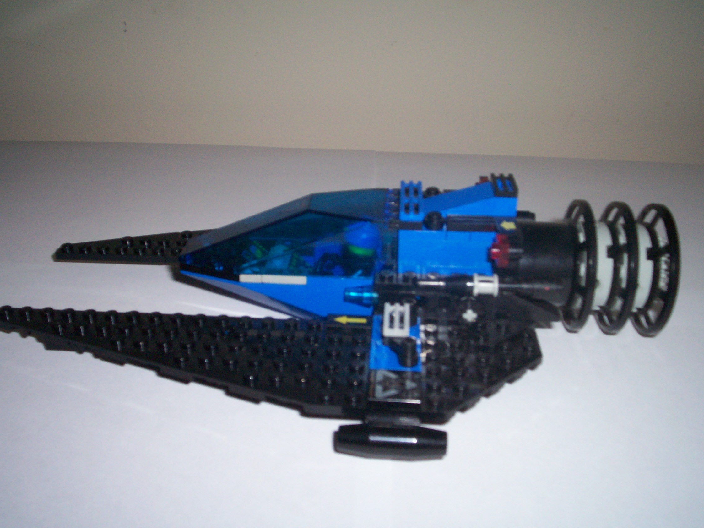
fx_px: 752
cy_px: 264
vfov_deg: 38.7
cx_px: 345
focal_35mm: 37
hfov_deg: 50.1
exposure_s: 1/64
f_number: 4.5
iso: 140
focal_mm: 5.9
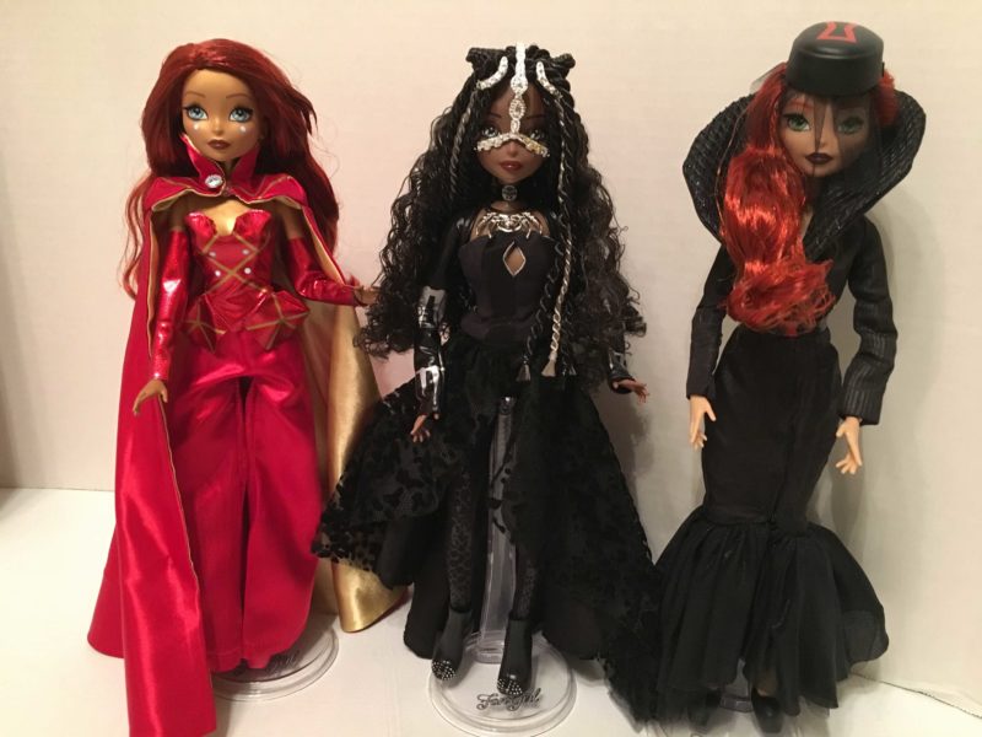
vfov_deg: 48.2
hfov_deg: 61.7
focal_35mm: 29
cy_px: 368
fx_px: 823
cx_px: 491
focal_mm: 4.15
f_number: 2.2
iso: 250
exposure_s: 1/15
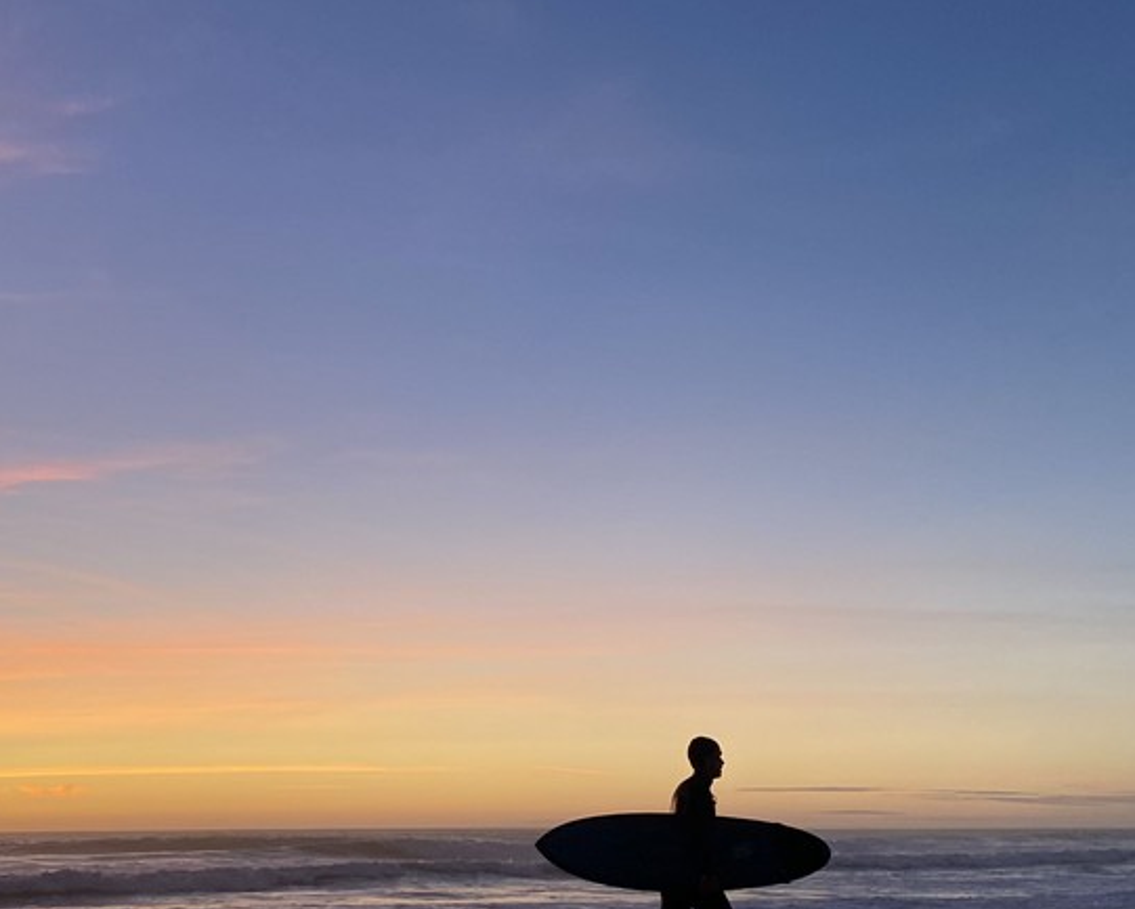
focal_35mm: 48
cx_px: 367
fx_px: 1613
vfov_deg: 31.4
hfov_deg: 38.3
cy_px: 548
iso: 100
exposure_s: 1/121
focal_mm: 4.25
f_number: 1.8
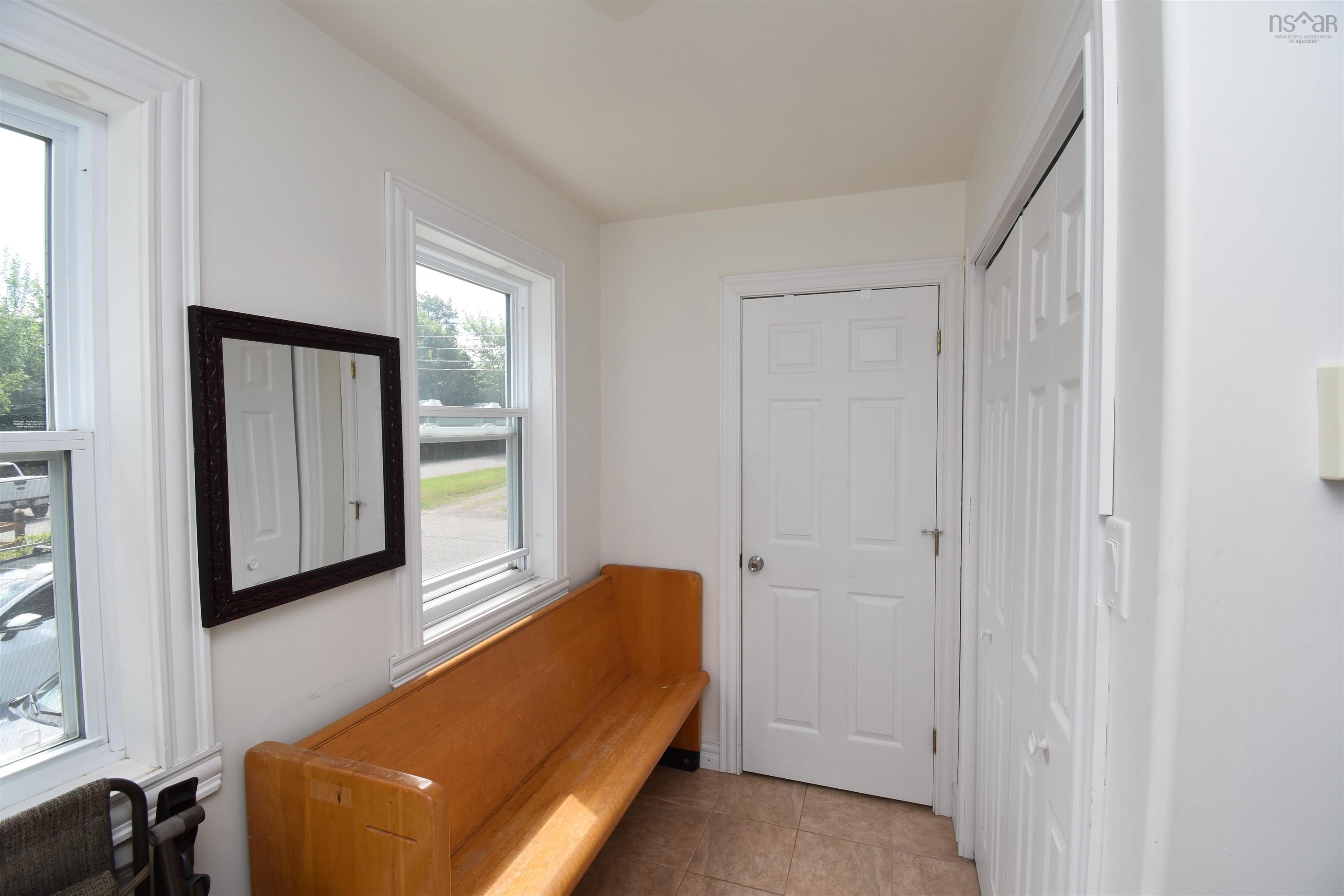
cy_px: 448
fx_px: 560
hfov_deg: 100.4
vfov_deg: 77.3
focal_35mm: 15
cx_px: 672
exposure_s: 1/250
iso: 400
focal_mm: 10
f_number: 8
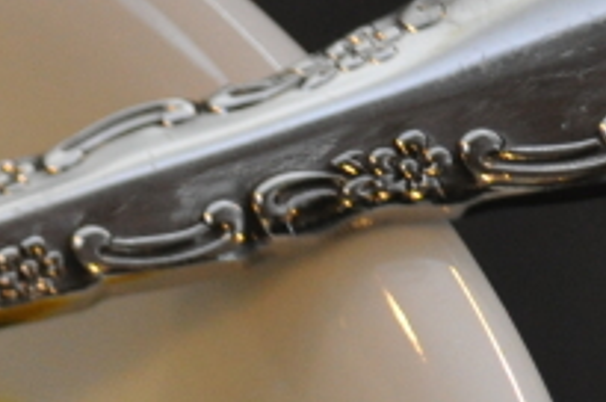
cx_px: -423
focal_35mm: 270
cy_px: 949
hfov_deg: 7.5
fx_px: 4538
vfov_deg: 4.9
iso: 800
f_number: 5
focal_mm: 36
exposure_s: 1/60
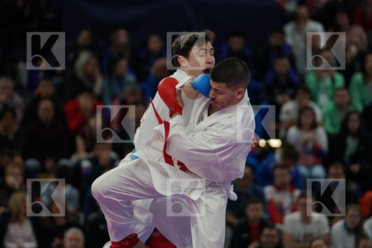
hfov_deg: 7.8
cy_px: 124
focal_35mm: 264
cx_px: 186
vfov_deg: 5.2
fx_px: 2728
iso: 1250
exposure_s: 1/1000
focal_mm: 176
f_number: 2.8
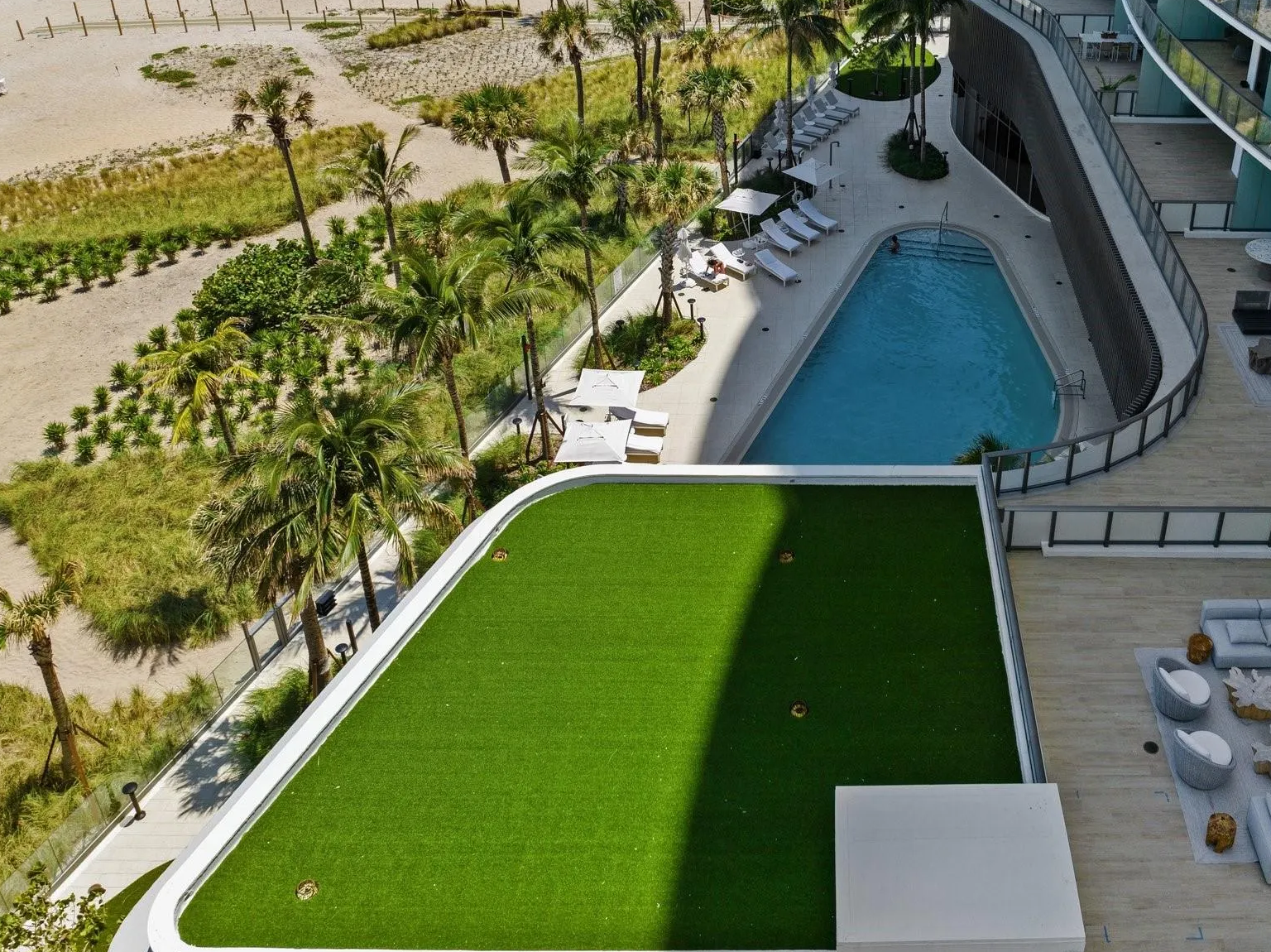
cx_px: 789
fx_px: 1174
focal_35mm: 32
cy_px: 392
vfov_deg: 43.9
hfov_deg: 56.2
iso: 150
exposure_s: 1/3200
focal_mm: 12.29
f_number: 2.8
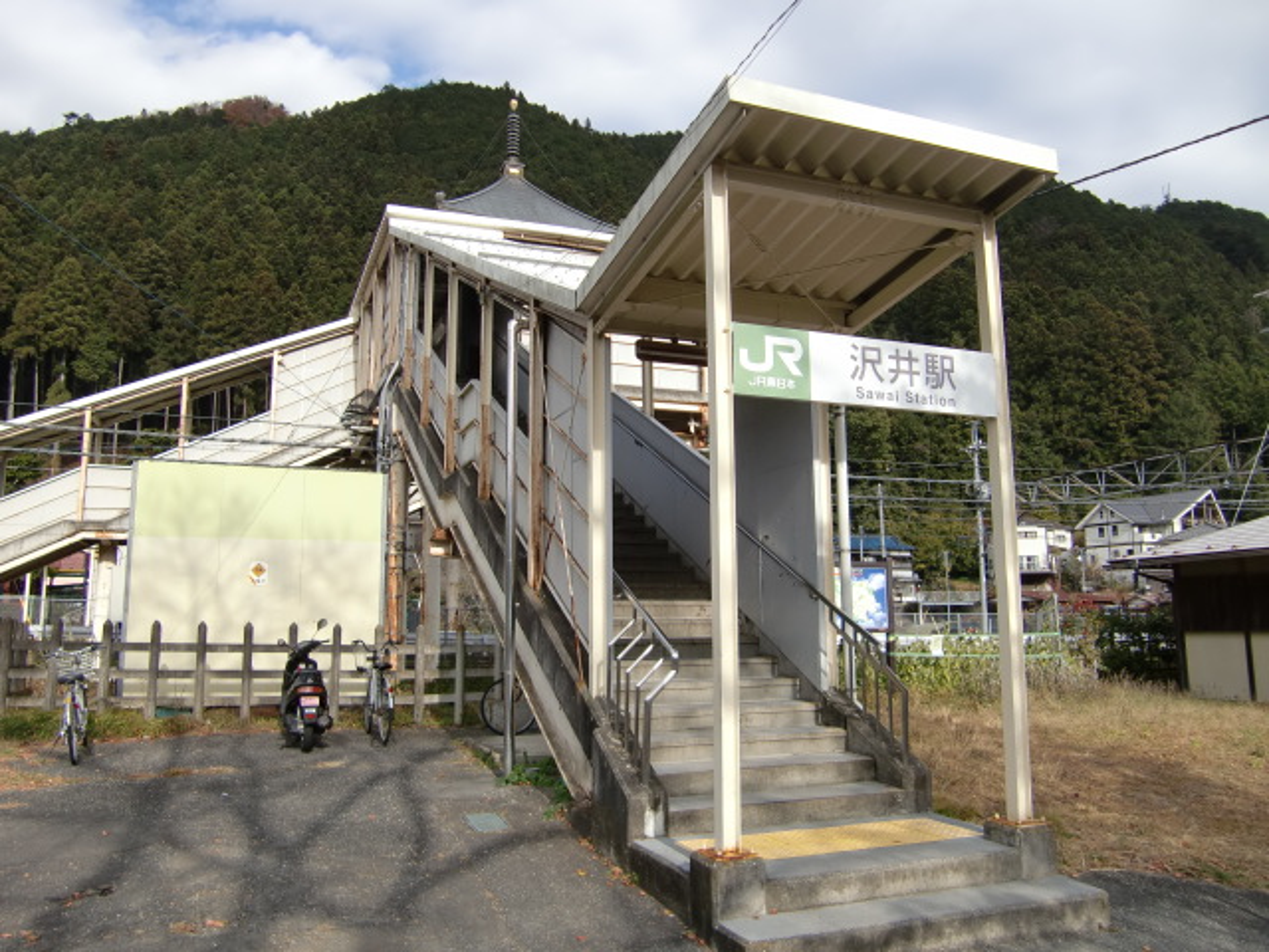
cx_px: 634
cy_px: 476
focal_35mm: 28
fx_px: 1026
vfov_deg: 49.7
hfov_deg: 63.4
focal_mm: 4.9
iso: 64
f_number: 2.6
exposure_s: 1/1000
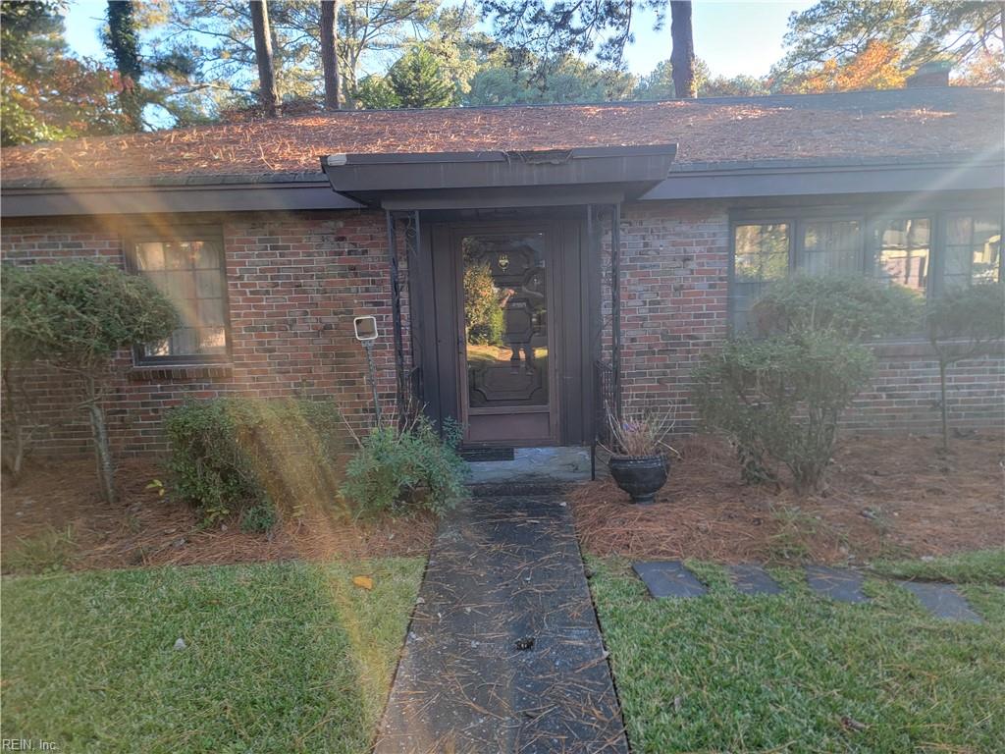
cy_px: 377
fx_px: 697
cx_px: 502
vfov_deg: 56.8
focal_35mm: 24
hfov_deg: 71.6
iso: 64
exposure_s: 1/120
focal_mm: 6.7
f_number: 1.8
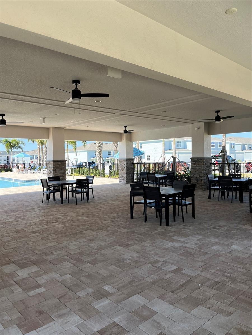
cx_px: 126
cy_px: 168
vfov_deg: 67.3
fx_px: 252
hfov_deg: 53.1
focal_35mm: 26
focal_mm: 5.1
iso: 50
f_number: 1.6
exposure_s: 1/751
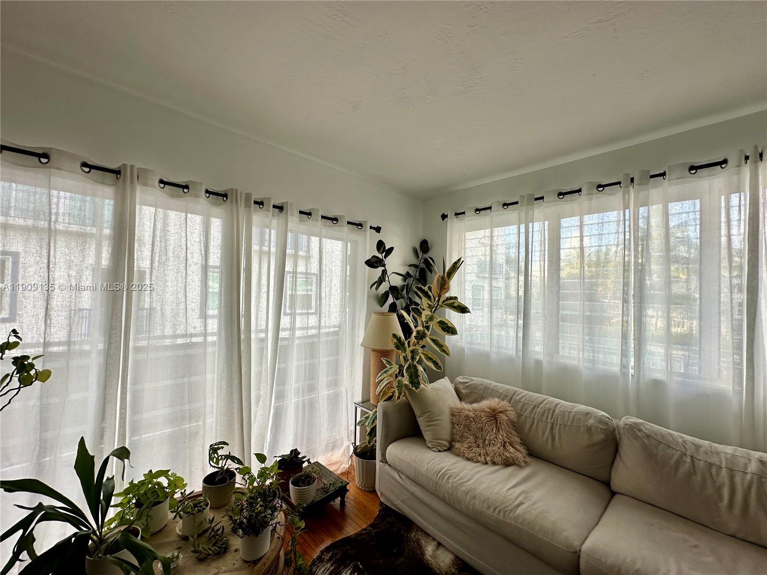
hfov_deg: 102.1
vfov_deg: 85.7
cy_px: 288
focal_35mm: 14
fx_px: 310
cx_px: 384
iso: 40
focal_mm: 2.22
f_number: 2.2
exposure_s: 1/106
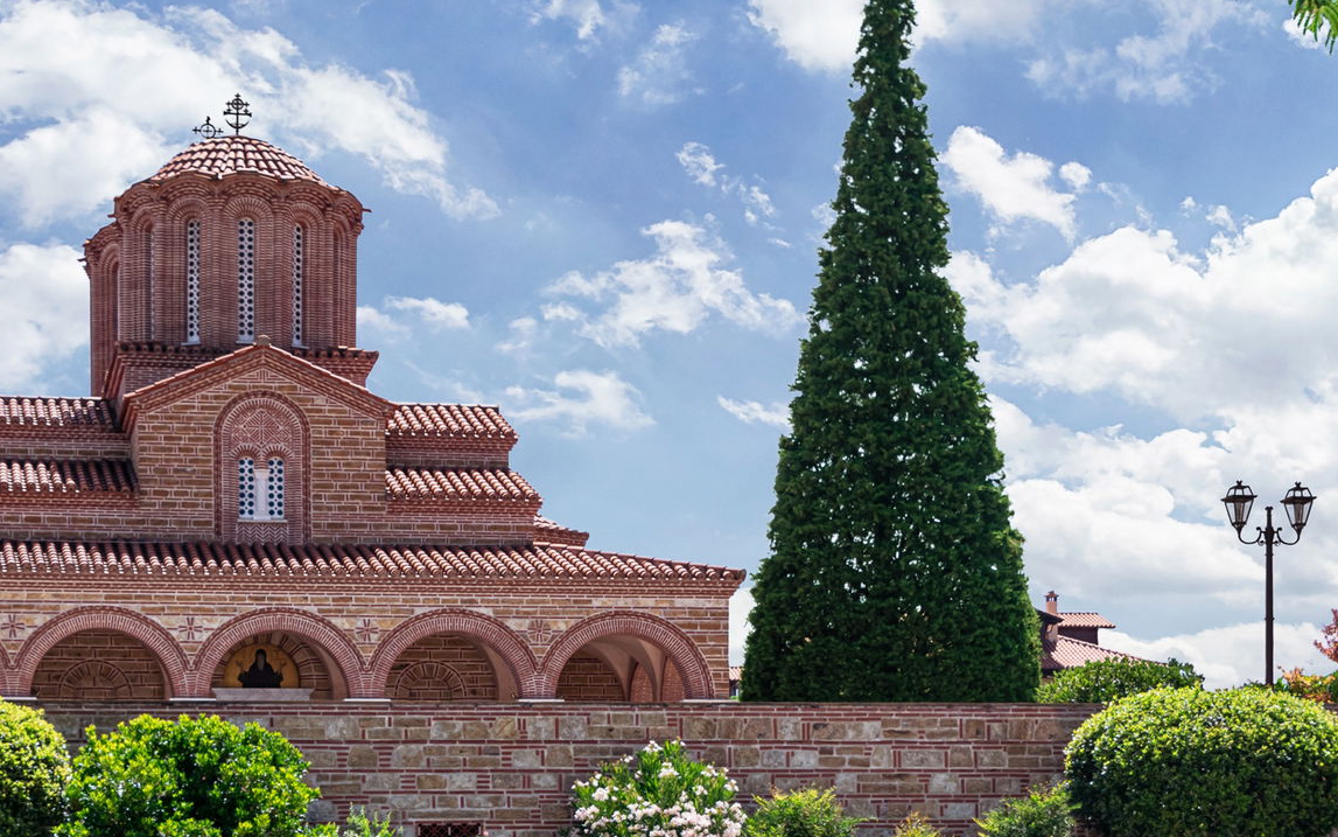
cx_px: 608
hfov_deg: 25.5
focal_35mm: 81
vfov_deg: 16.1
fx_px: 2954
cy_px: 552
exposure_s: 1/250
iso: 160
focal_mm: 38
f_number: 8
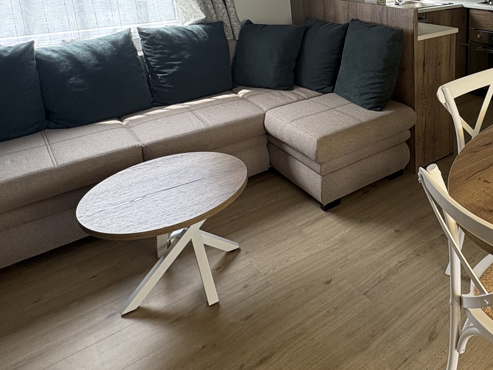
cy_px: 66
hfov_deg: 53.3
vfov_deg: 43.0
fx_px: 442
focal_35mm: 31
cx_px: 414
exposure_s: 1/99
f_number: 2.2
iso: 125
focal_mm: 2.22
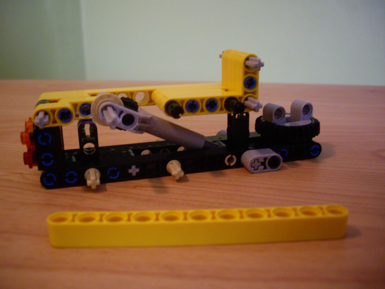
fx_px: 423
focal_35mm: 38
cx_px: 192
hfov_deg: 49.0
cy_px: 144
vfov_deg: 37.7
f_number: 2.8
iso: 400
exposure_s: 1/25
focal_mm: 7.9
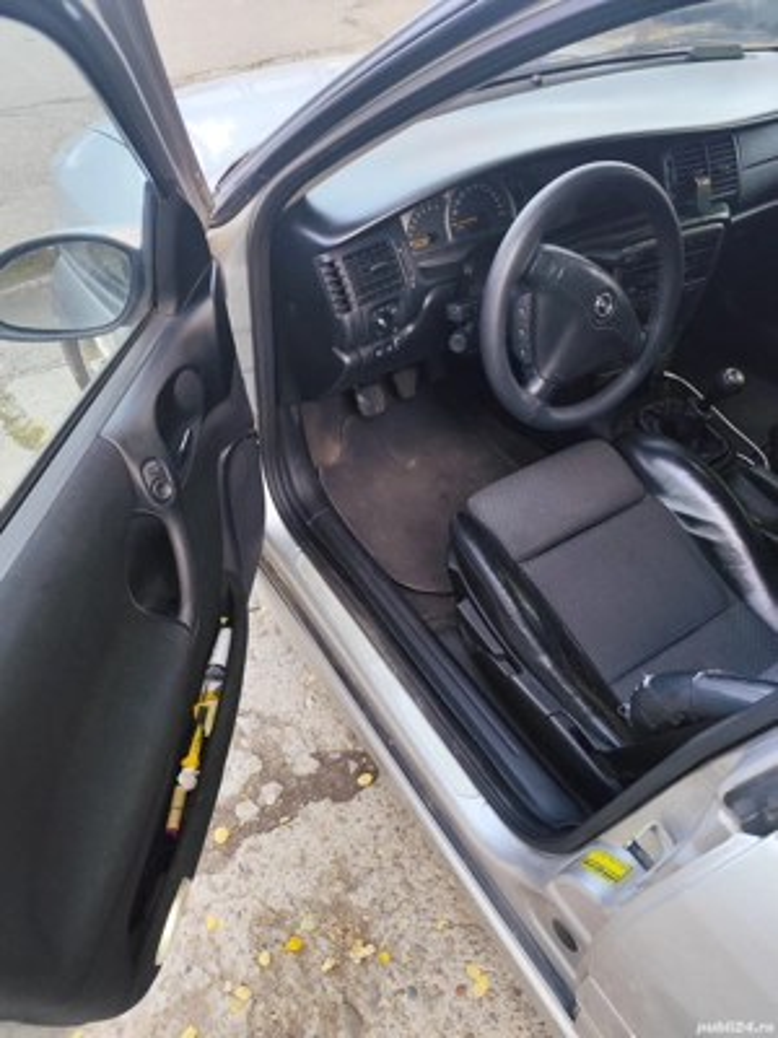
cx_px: 389
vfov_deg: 73.9
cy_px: 519
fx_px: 689
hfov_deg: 58.9
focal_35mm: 23
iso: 125
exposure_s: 1/100
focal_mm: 6.19
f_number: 1.65
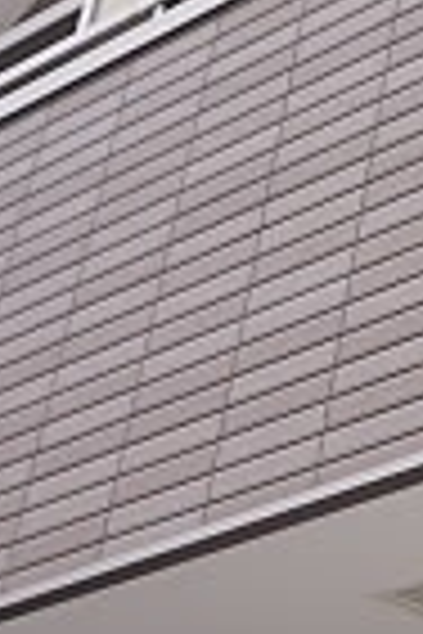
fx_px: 2168
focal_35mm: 123
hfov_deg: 9.9
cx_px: 983
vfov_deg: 16.5
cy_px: 126
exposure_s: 1/60
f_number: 4
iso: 125
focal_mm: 16
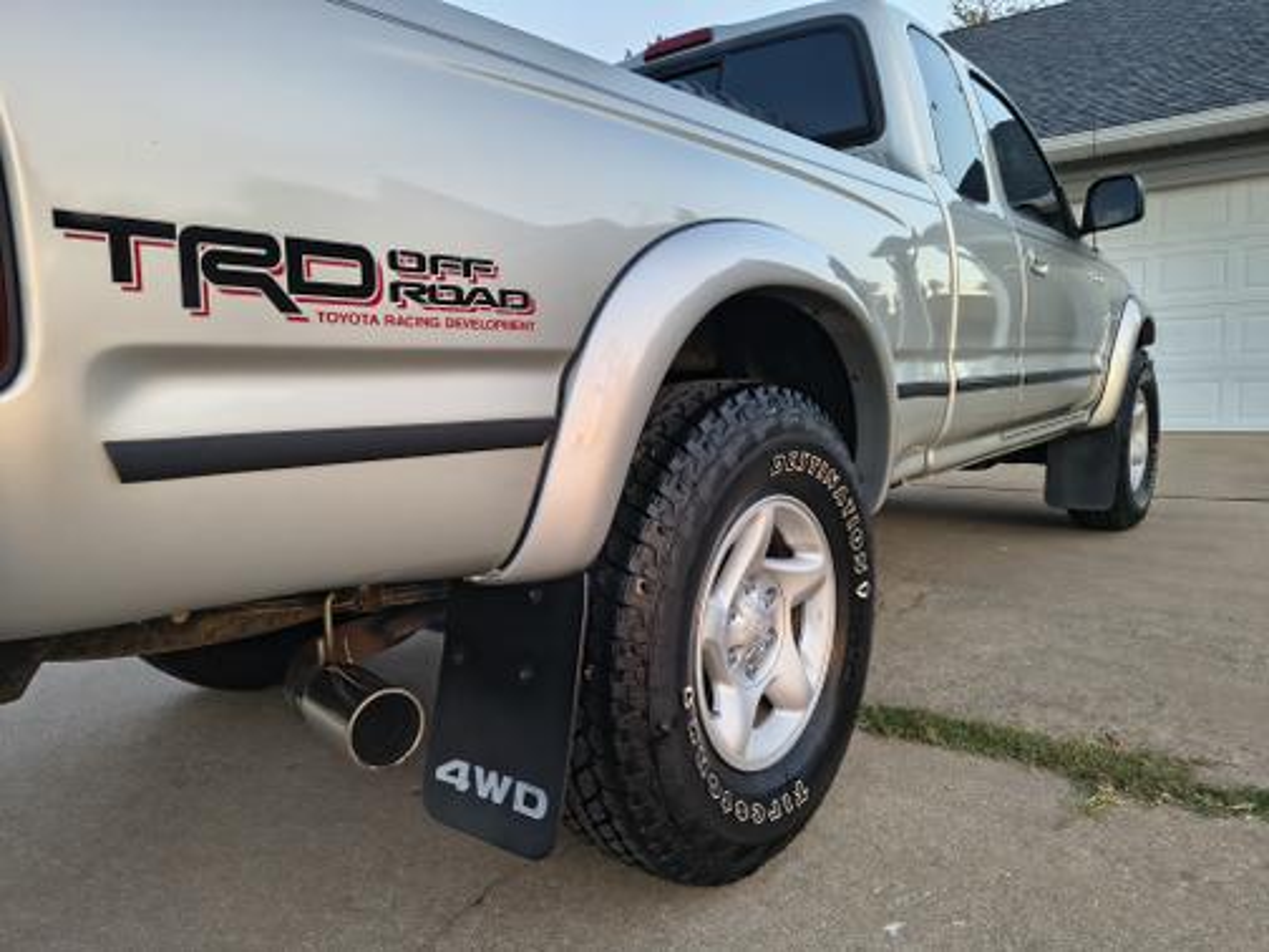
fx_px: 880
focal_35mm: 24
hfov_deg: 71.6
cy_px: 476
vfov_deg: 56.8
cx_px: 634
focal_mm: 5.56
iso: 163
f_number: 1.8
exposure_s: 1/120
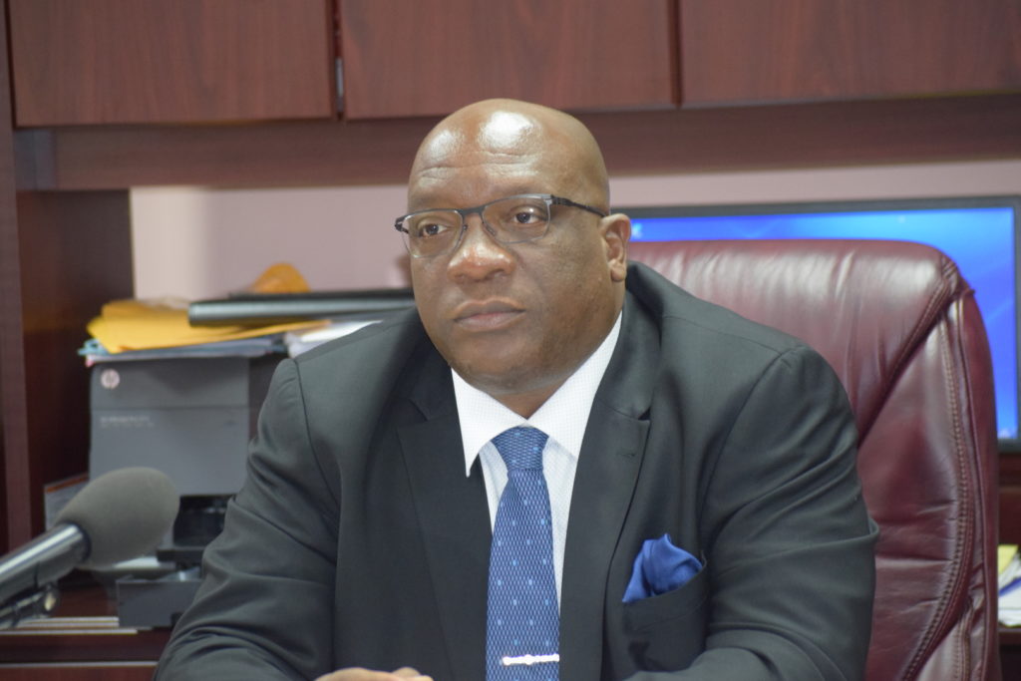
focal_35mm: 123
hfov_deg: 16.7
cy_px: 340
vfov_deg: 11.1
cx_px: 510
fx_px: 3489
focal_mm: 82
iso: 2500
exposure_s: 1/60
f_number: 4.2
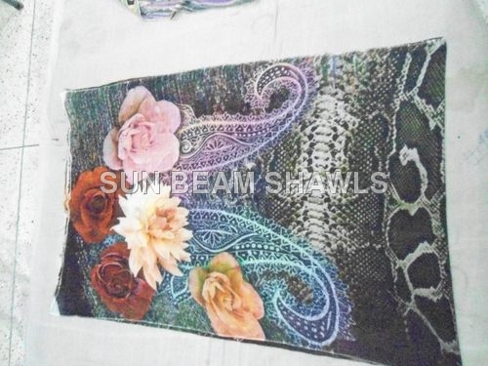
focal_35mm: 26
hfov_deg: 67.3
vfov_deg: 53.1
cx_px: 244
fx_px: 367
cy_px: 183
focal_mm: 4.7
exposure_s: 1/50
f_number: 2.8
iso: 3200
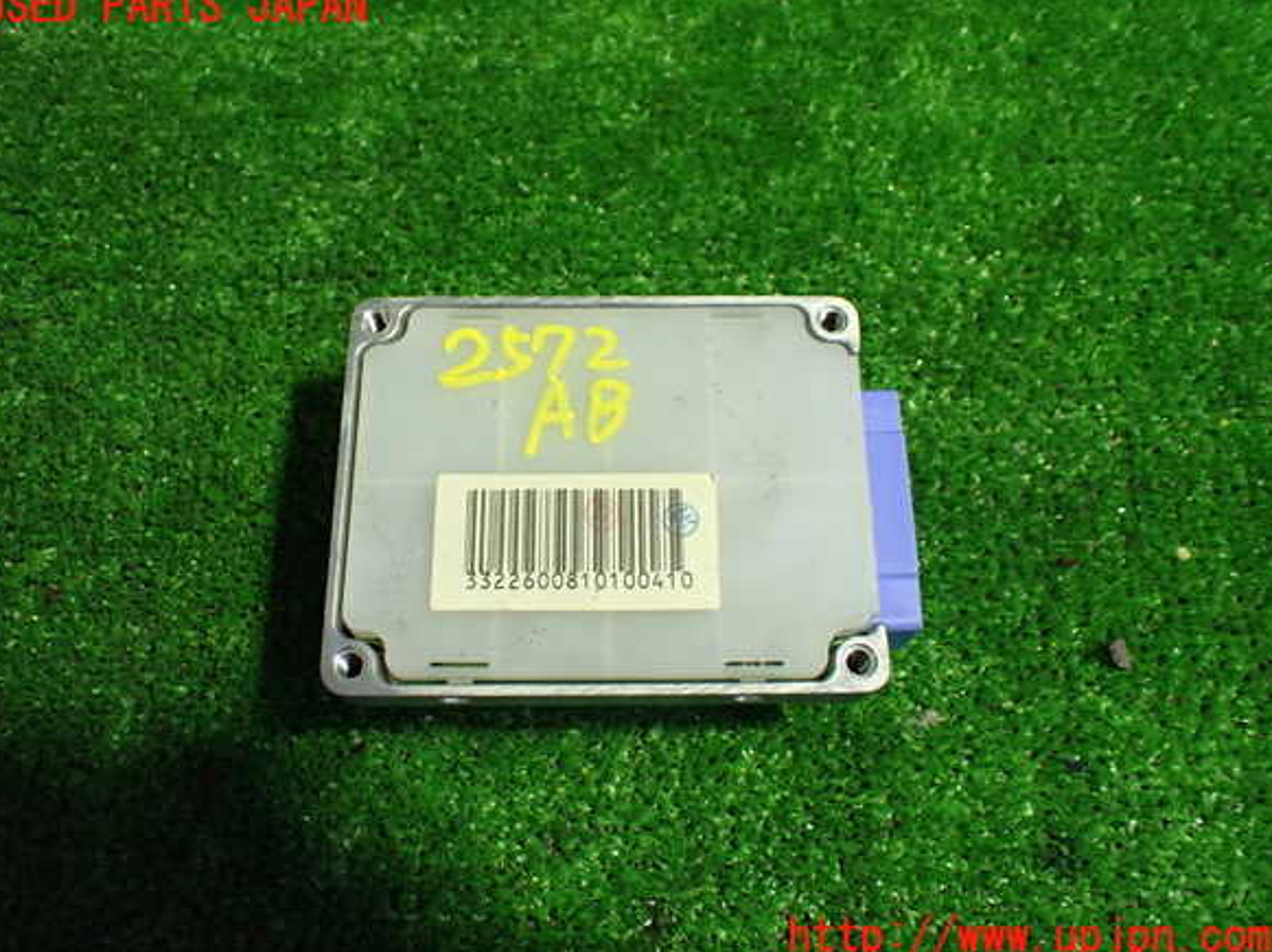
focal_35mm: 31
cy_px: 473
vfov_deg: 45.4
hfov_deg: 58.4
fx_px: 1138
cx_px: 626
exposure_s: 1/125
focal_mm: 5.4
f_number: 2.3
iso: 800
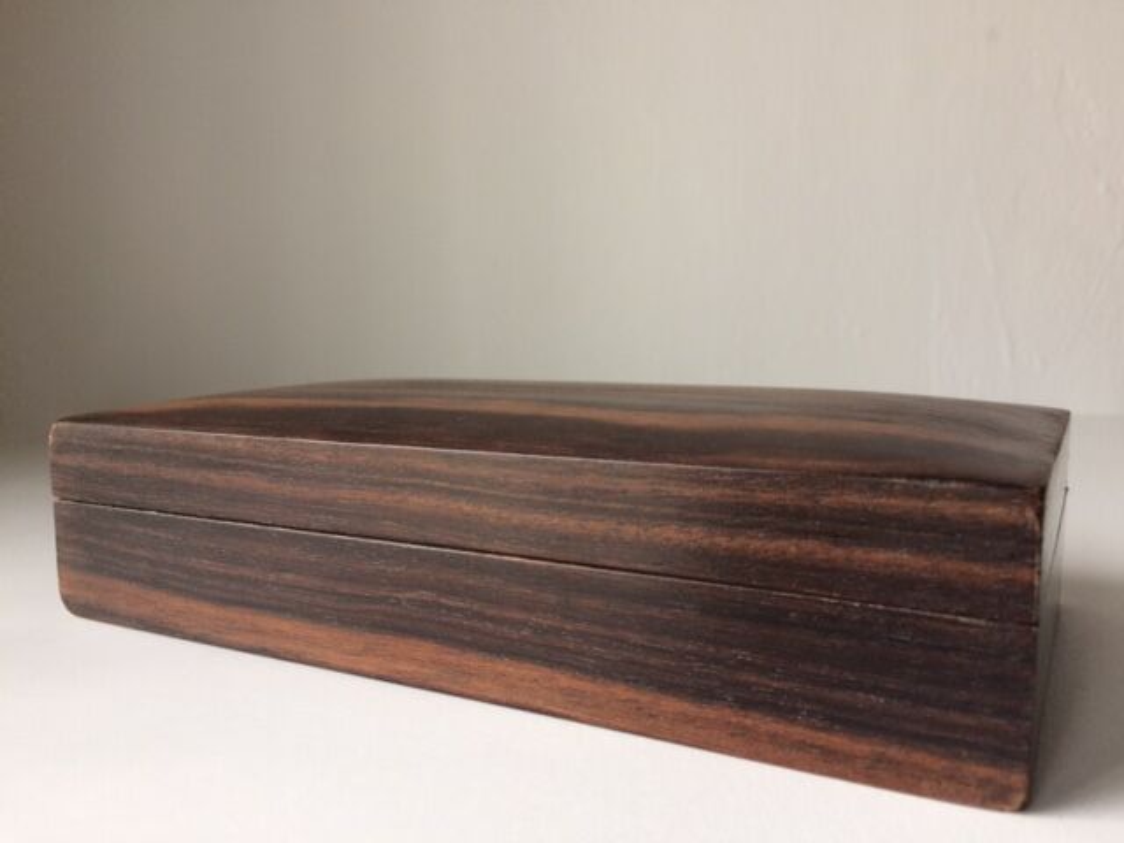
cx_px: 562
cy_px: 422
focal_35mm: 29
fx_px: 942
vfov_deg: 48.2
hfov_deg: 61.7
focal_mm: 4.15
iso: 32
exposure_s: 1/33
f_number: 2.2
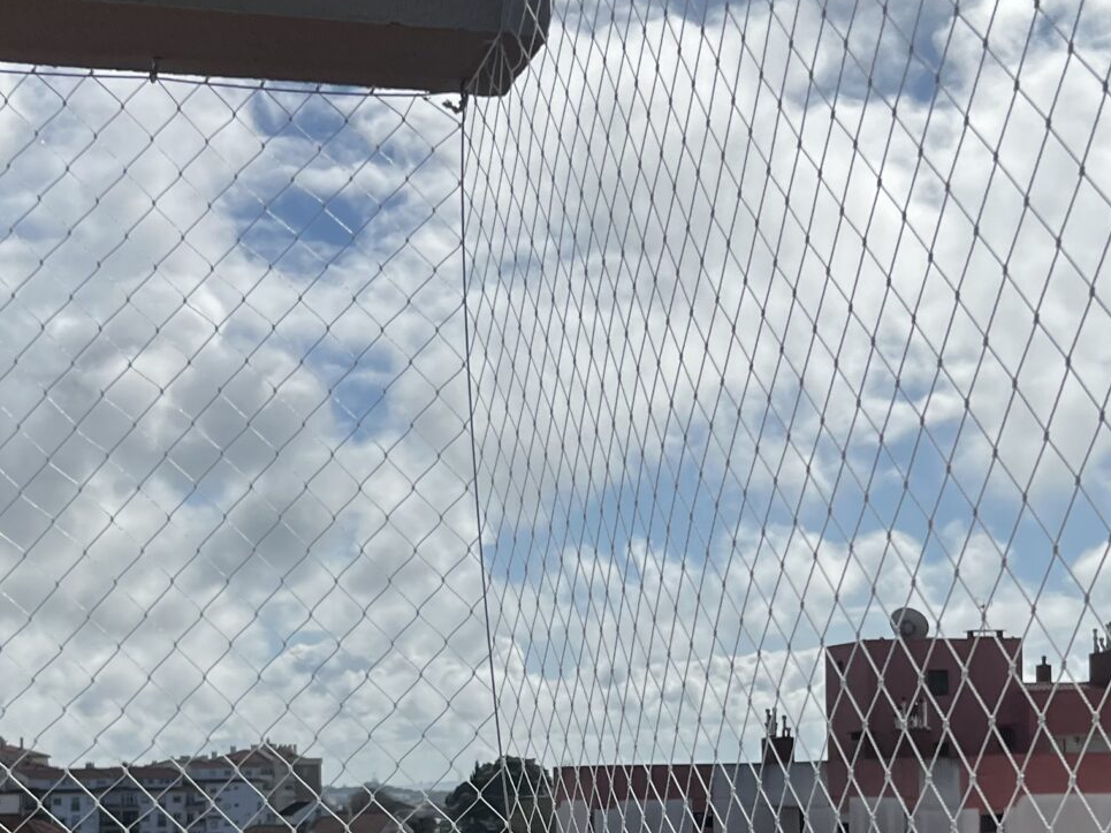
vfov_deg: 20.6
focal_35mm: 69
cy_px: 833
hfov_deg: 28.2
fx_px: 2214
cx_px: 588
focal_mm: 5.7
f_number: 1.5
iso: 50
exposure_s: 1/14286
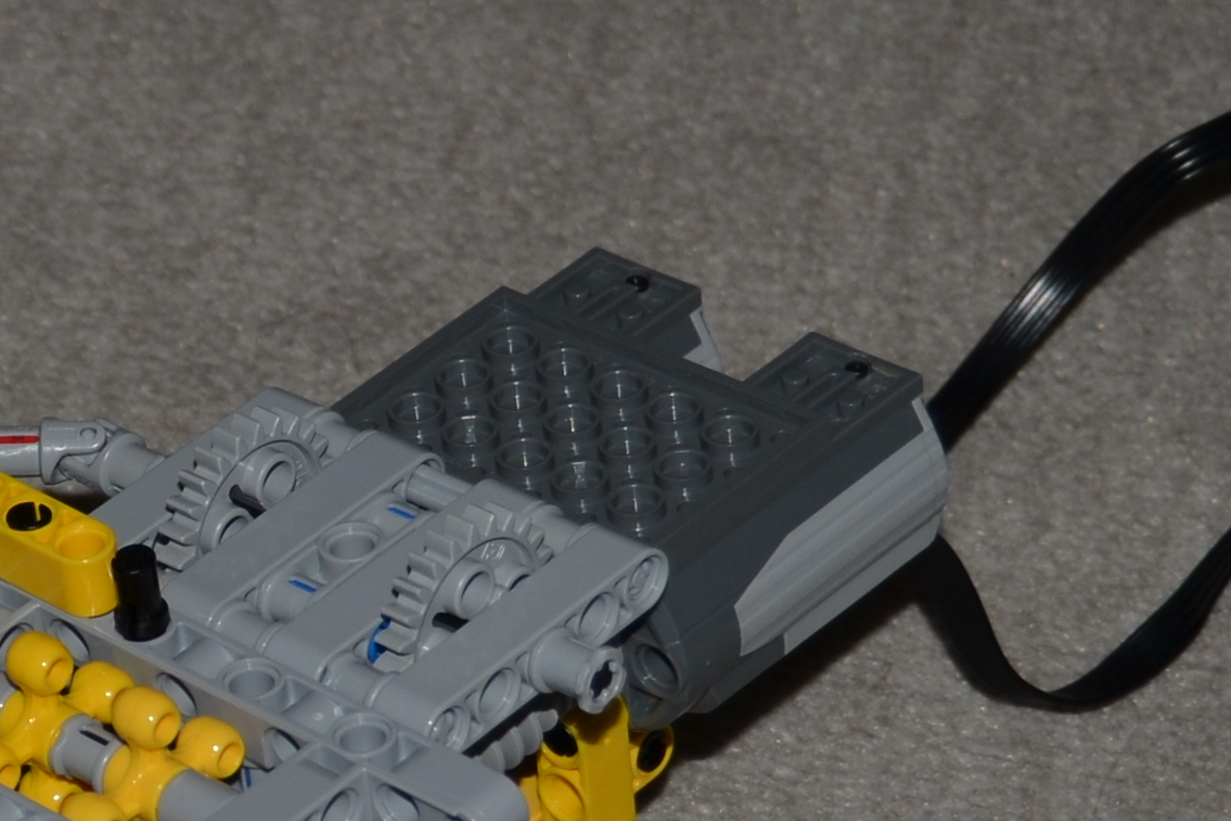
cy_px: 785
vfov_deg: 6.6
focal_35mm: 208
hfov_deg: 9.8
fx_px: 7113
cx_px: -108
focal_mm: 32
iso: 100
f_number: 4
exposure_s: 1/60
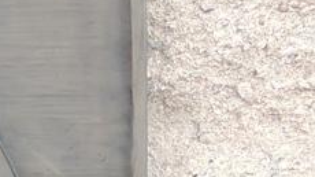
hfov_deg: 6.6
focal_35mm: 303
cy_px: 224
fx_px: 2529
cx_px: -538
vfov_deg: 4.0
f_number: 3.6
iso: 100
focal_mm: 8.9
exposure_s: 1/200
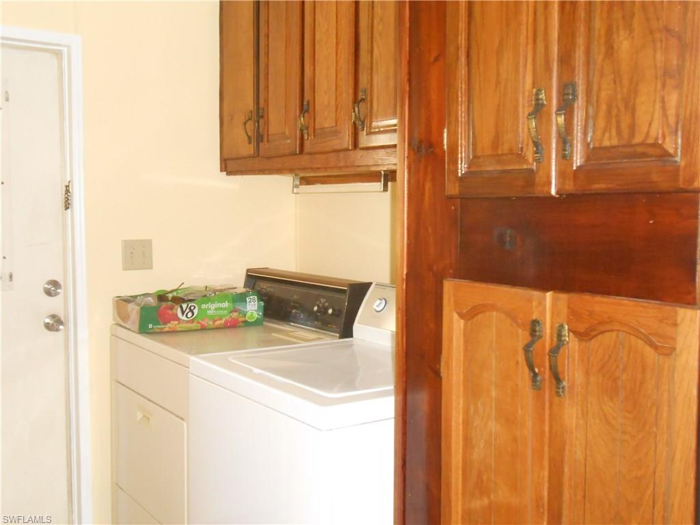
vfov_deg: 37.7
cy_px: 262
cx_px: 350
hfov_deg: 49.0
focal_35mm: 38
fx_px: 768
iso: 800
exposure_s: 1/30
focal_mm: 6.8
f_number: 4.2
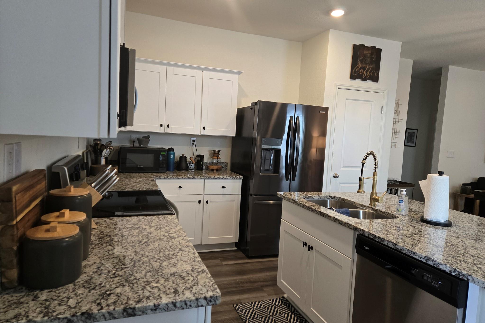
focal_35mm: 24
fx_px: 323
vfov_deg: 53.1
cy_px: 155
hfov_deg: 73.7
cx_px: 243
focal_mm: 5.4
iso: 320
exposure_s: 1/120
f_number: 1.8
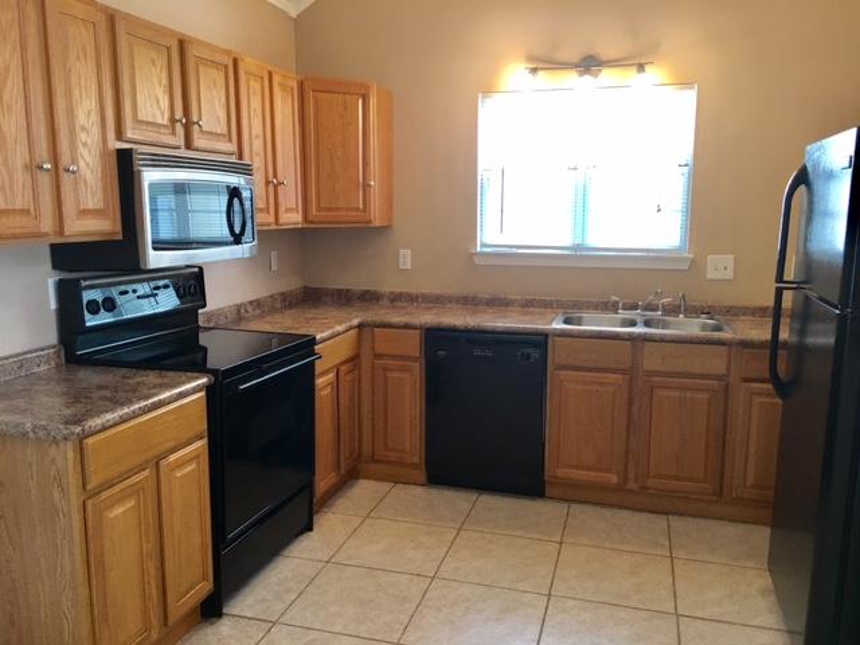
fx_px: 720
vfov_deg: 48.2
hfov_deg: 61.7
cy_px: 322
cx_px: 430
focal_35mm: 29
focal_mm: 4.15
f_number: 2.2
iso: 32
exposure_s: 1/30
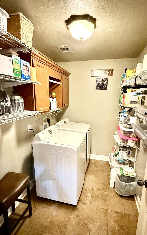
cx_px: 76
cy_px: 124
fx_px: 122
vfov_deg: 87.9
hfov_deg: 62.2
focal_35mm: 19
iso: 1000
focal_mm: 2.22
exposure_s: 1/60
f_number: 2.2
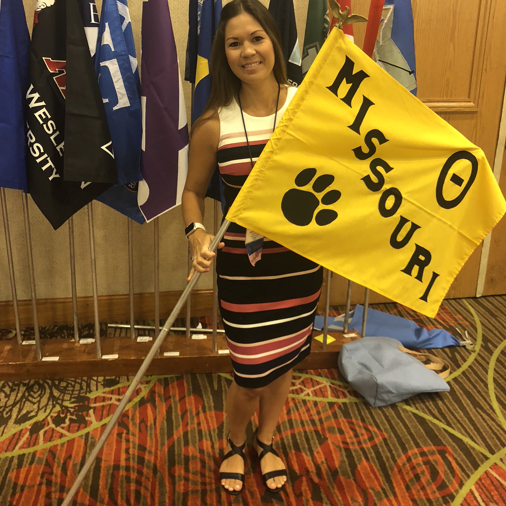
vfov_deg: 48.1
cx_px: 255
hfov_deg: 48.5
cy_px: 200
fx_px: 562
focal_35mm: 34
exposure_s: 1/15
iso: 80
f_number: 1.8
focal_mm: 4
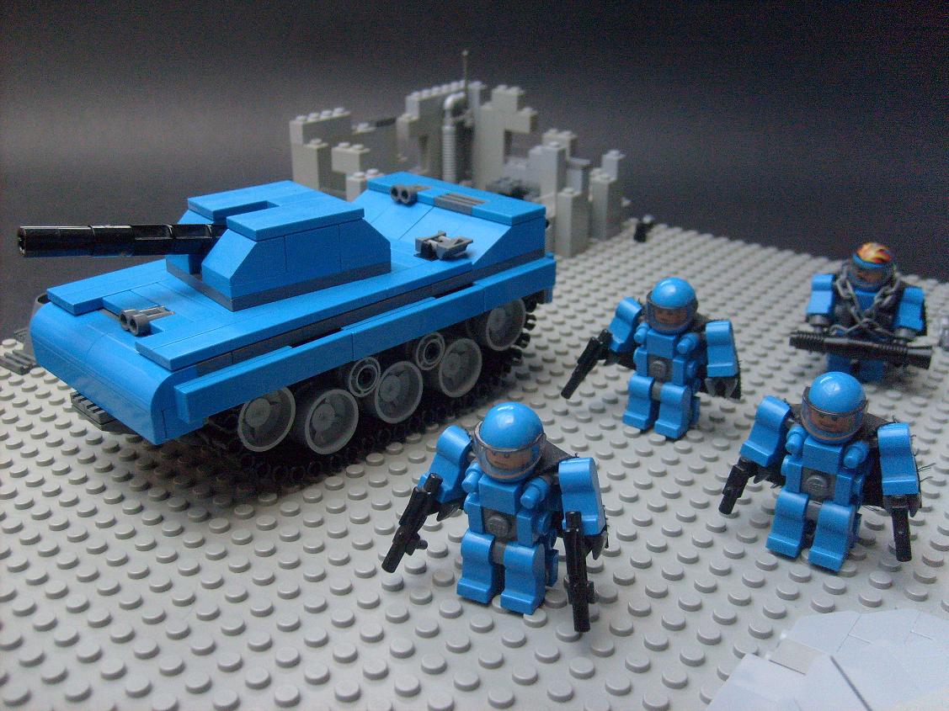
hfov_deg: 52.6
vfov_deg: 40.7
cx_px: 474
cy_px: 356
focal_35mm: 35
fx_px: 959
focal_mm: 5.8
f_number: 2.8
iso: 200
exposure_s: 1/45
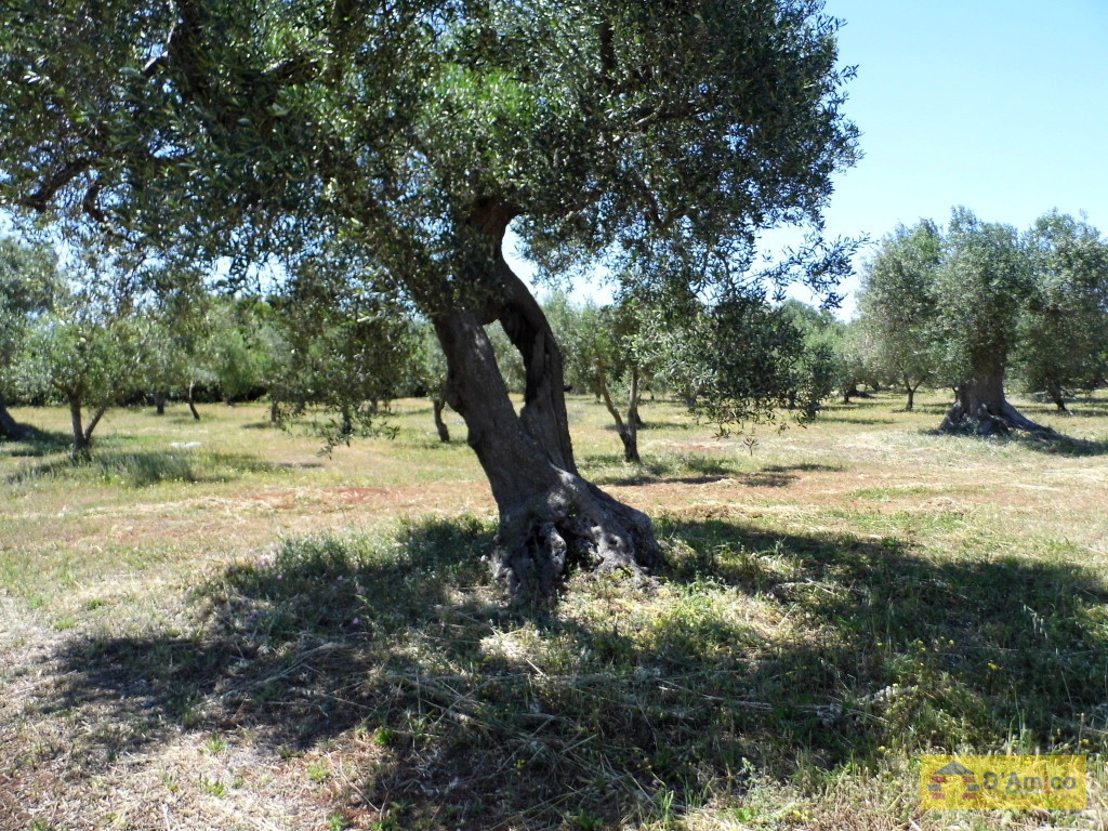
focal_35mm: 25
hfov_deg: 69.4
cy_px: 416
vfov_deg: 54.9
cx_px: 554
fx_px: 800
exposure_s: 1/640
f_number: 3.1
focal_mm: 4.5
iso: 100
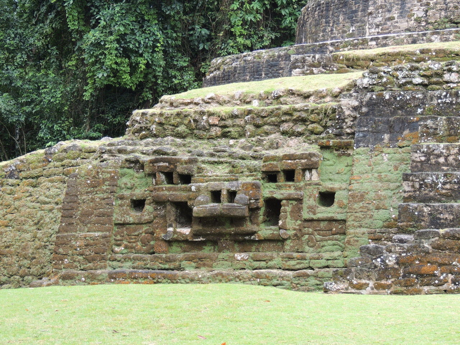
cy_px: 172
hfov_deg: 18.7
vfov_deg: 14.1
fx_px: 1395
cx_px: 230
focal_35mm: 105
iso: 140
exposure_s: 1/100
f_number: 4.2
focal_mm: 18.7
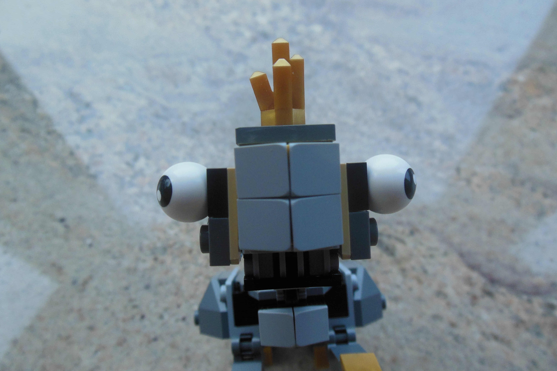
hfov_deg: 67.4
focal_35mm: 27
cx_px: 288
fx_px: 418
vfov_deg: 47.9
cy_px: 197
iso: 250
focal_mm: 4.5
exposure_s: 1/30
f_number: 3.2
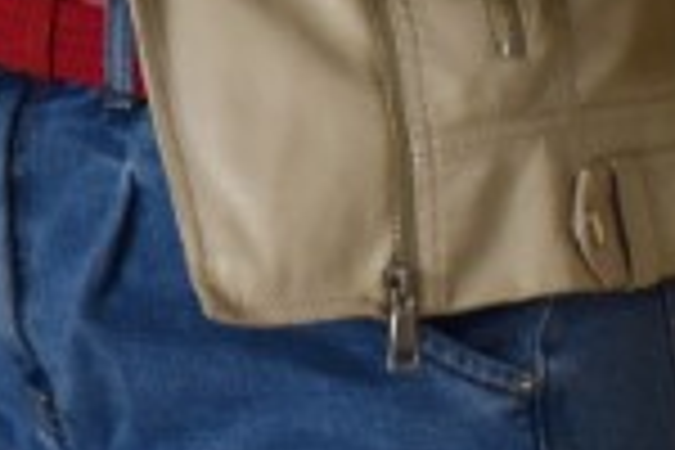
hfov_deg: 4.6
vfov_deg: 3.1
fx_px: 8193
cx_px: -932
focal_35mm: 437
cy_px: -760
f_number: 4.2
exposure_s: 1/160
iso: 320
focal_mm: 38
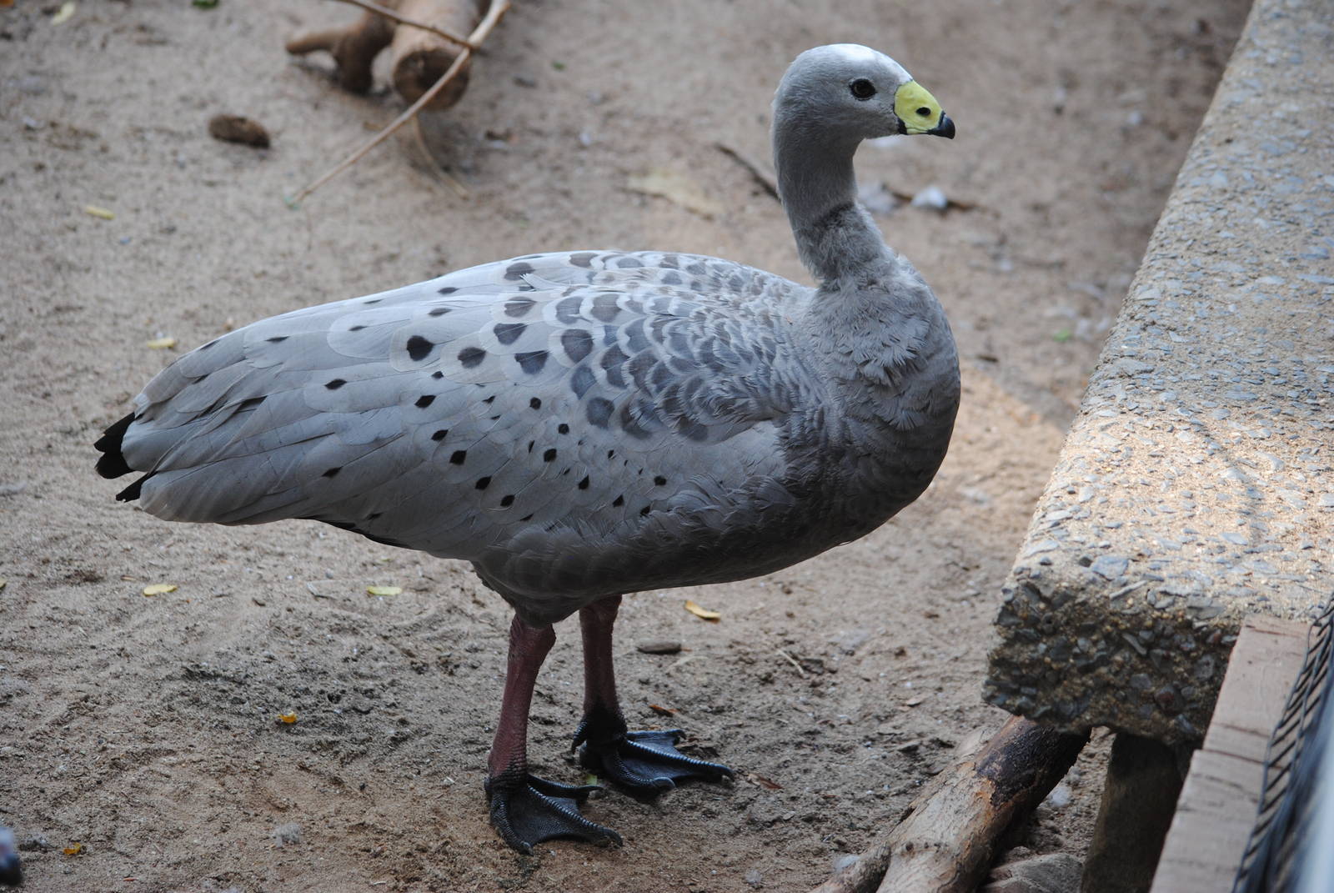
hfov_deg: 13.9
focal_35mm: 147
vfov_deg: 9.4
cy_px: 446
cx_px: 667
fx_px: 5454
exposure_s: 1/125
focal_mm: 98
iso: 250
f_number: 4.5
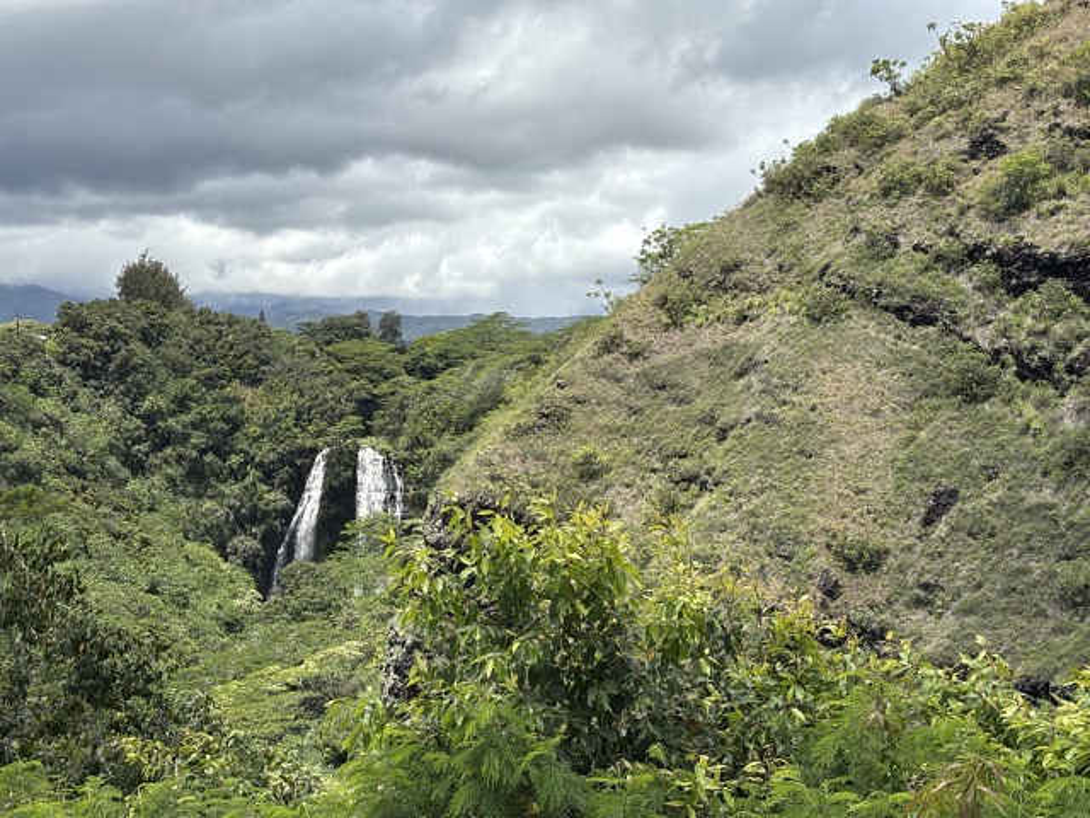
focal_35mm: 52
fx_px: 1637
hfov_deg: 36.8
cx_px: 545
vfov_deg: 28.0
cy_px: 409
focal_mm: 5.96
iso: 32
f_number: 1.6
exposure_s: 1/2571
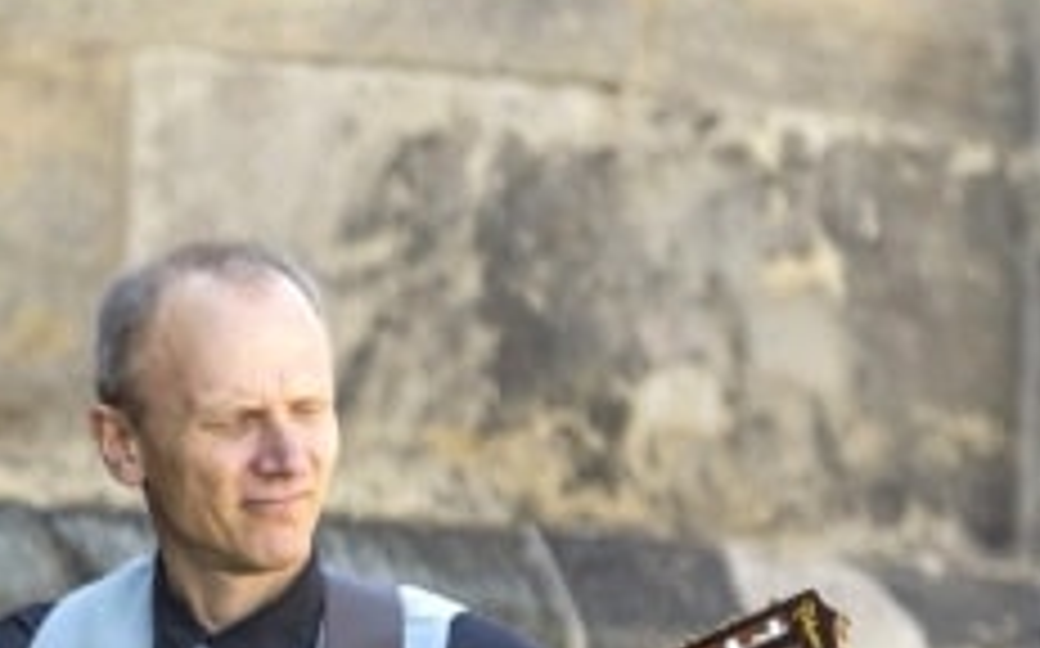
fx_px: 15662
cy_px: 1368
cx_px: -1067
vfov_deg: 2.4
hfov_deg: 3.8
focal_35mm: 553
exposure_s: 1/500
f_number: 4.5
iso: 500
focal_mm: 125
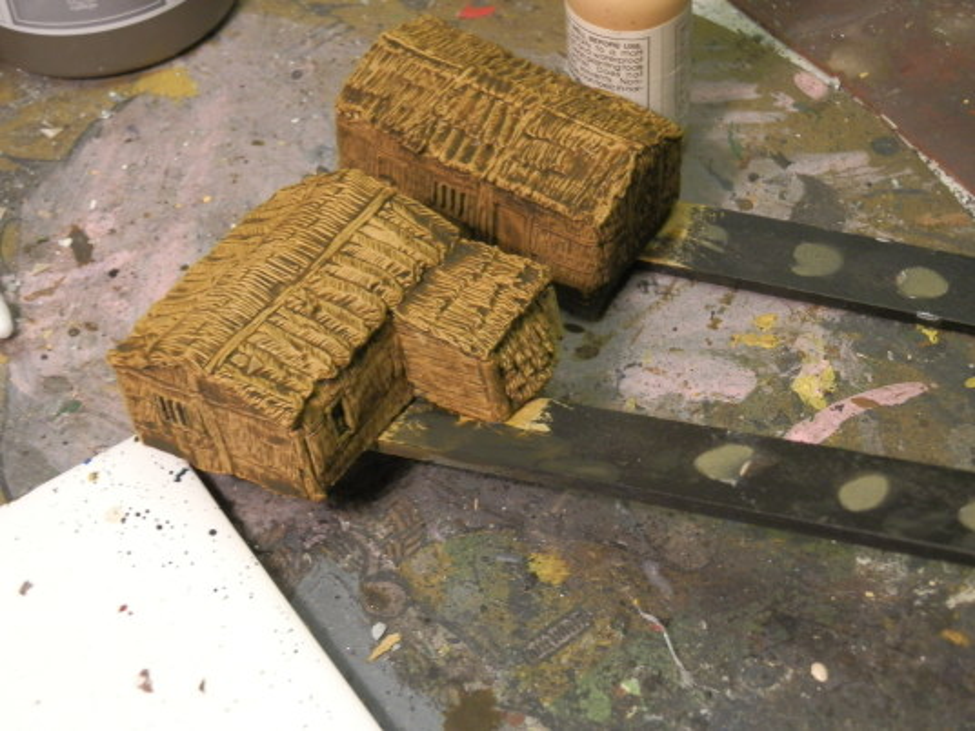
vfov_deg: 24.0
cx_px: 488
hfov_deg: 31.7
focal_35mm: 61
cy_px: 366
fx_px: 1718
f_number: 3.7
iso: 200
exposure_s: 1/10
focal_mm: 10.99
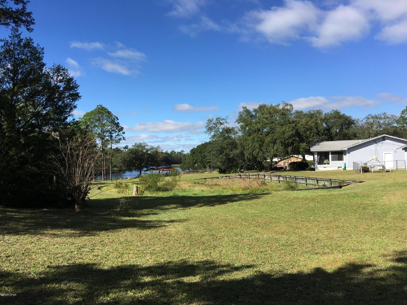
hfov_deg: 61.7
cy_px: 152
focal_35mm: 29
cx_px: 204
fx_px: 341
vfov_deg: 48.2
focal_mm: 4.15
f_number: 2.2
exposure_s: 1/1326
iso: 25
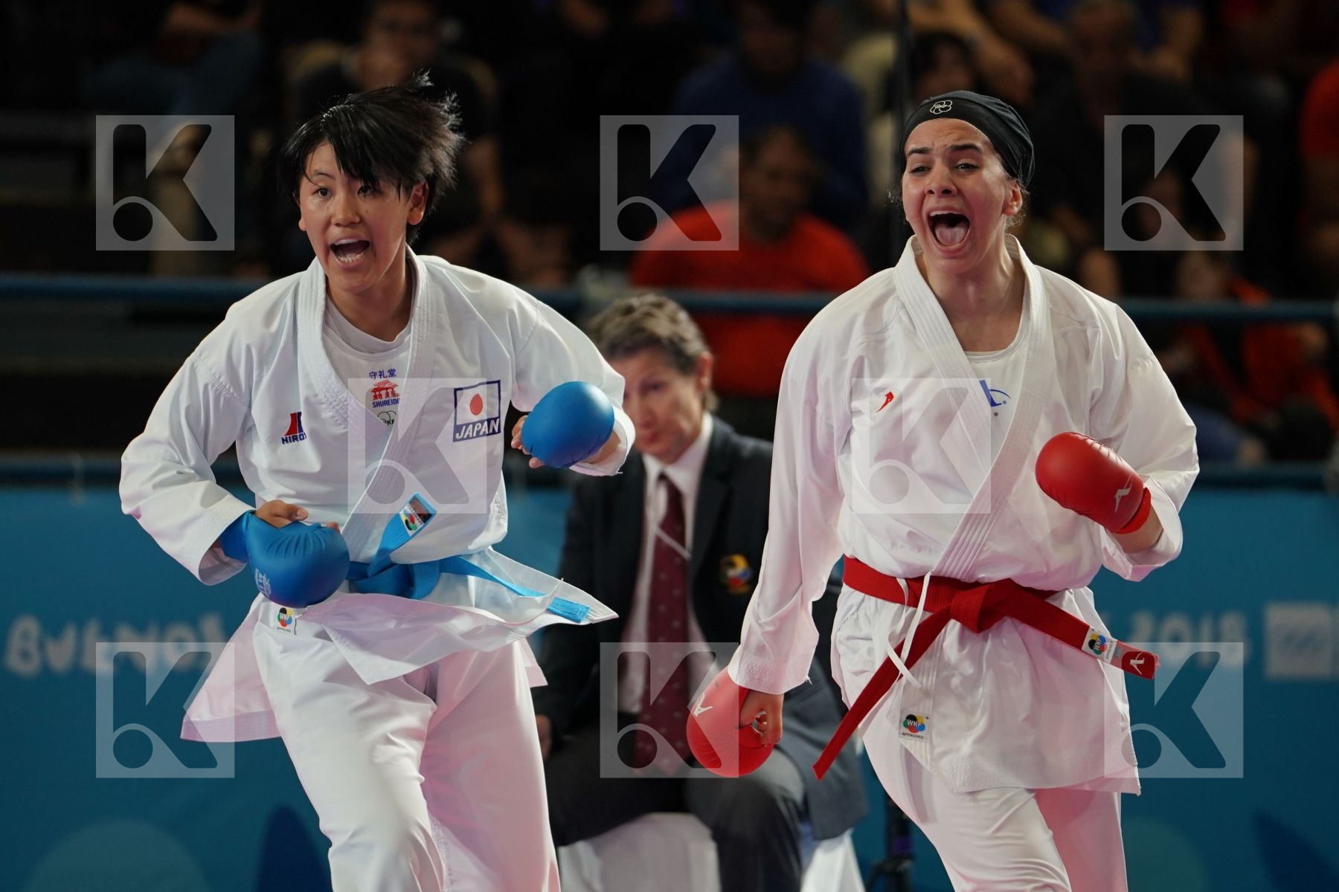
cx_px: 670
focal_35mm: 300
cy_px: 446
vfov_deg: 4.6
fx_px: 11157
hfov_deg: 6.9
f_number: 2.8
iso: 1000
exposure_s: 1/1000
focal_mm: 200
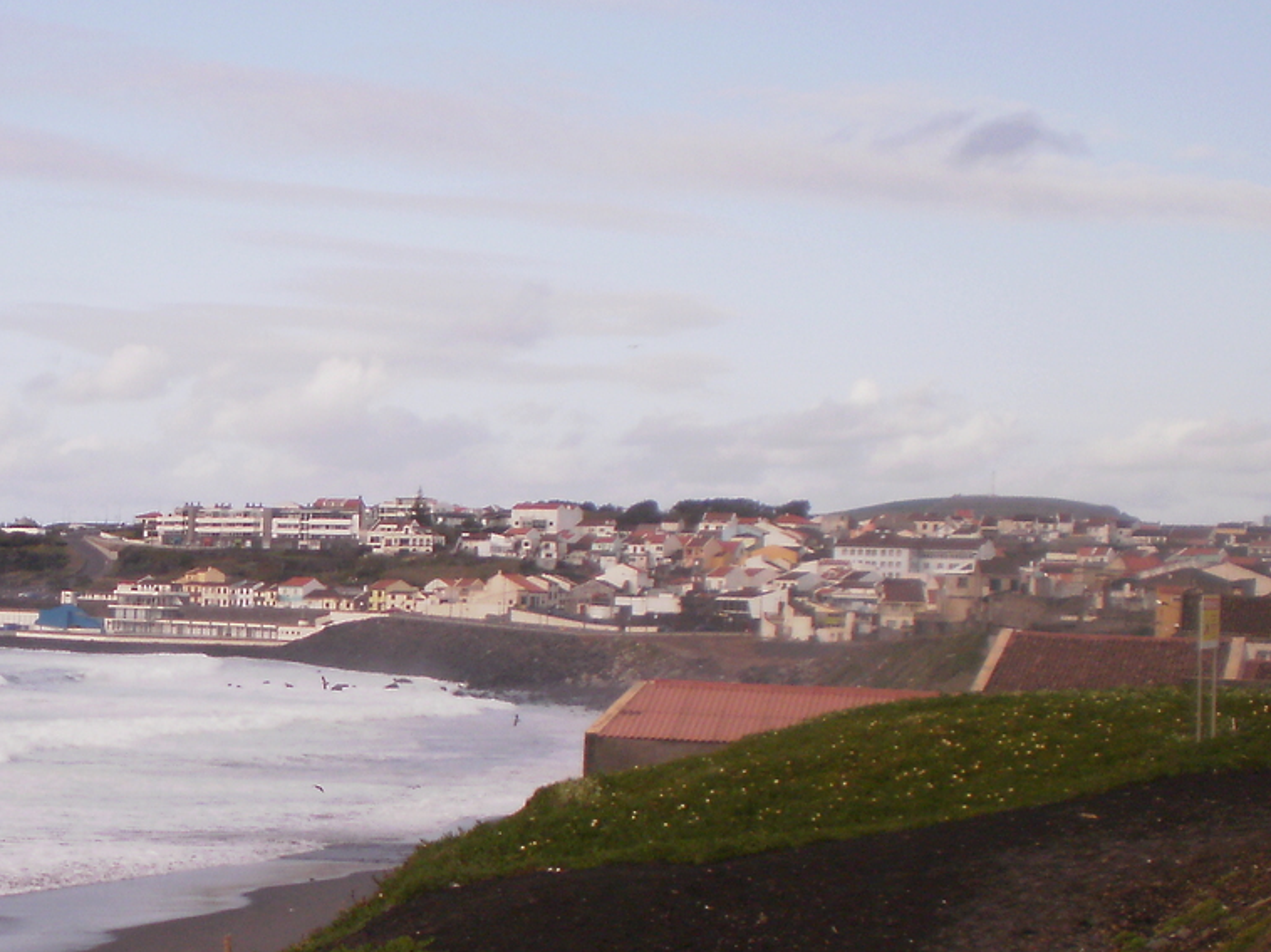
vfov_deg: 19.2
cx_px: -3
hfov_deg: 24.5
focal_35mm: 76
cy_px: 769
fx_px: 2790
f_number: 3.1
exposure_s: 1/1000
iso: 100
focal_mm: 6.3
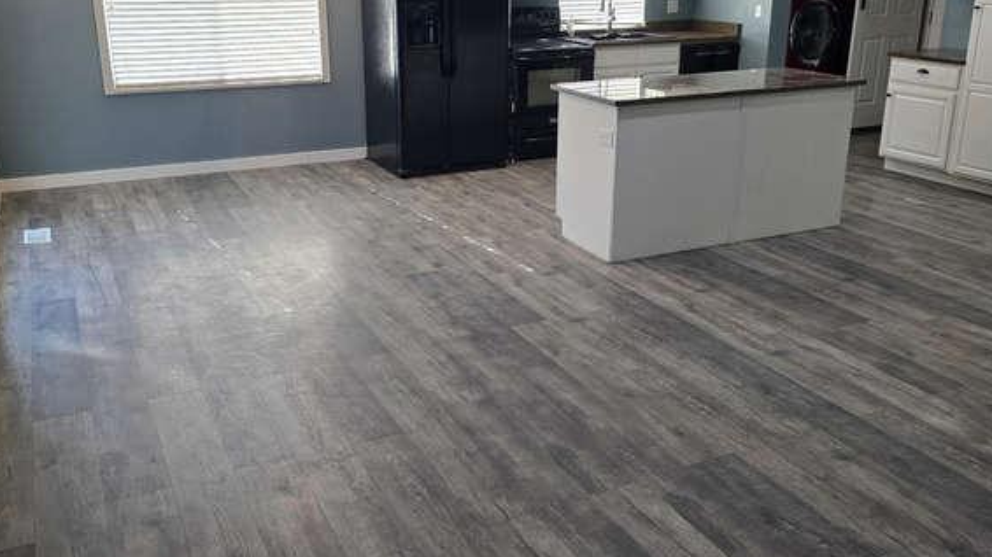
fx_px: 894
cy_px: 238
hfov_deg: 58.0
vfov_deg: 34.6
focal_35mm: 34
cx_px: 494
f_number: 1.7
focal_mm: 6.3
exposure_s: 1/120
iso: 100
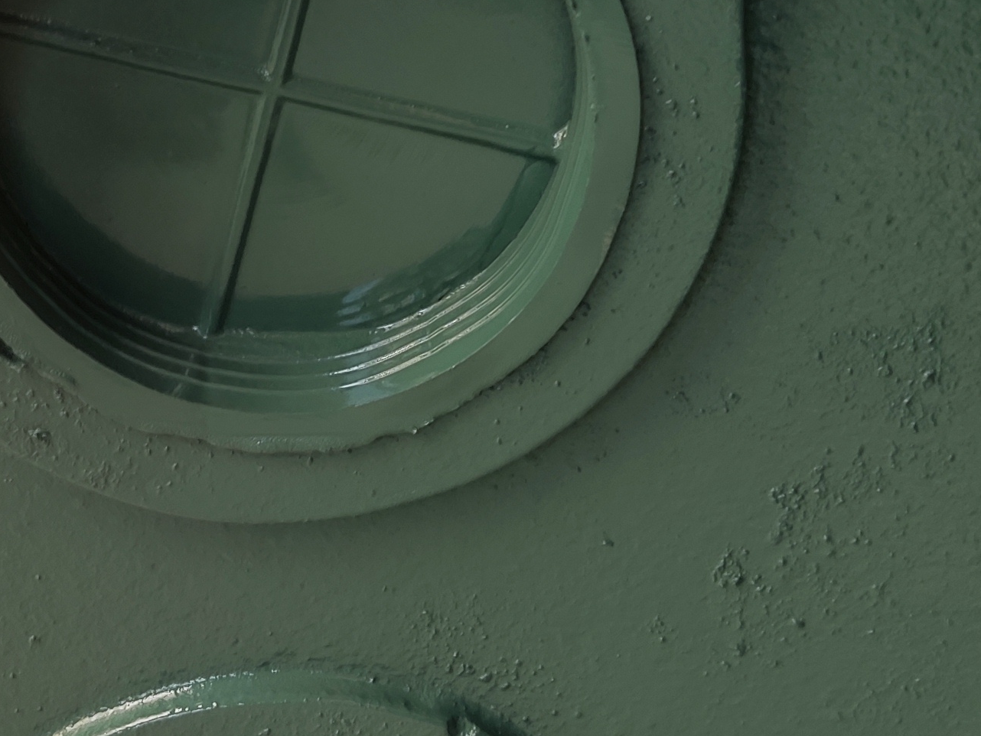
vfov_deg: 18.9
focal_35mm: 78
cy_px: 332
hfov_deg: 24.8
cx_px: 254
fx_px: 2211
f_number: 1.79
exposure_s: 1/50
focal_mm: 4.71
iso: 60
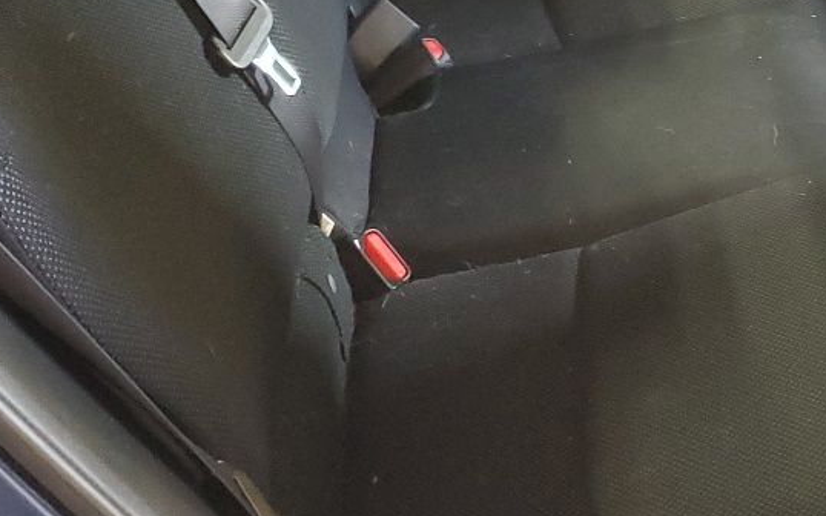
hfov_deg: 24.8
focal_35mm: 82
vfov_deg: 15.4
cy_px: -80
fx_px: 1846
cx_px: 663
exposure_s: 1/60.2
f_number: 1.5
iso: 329
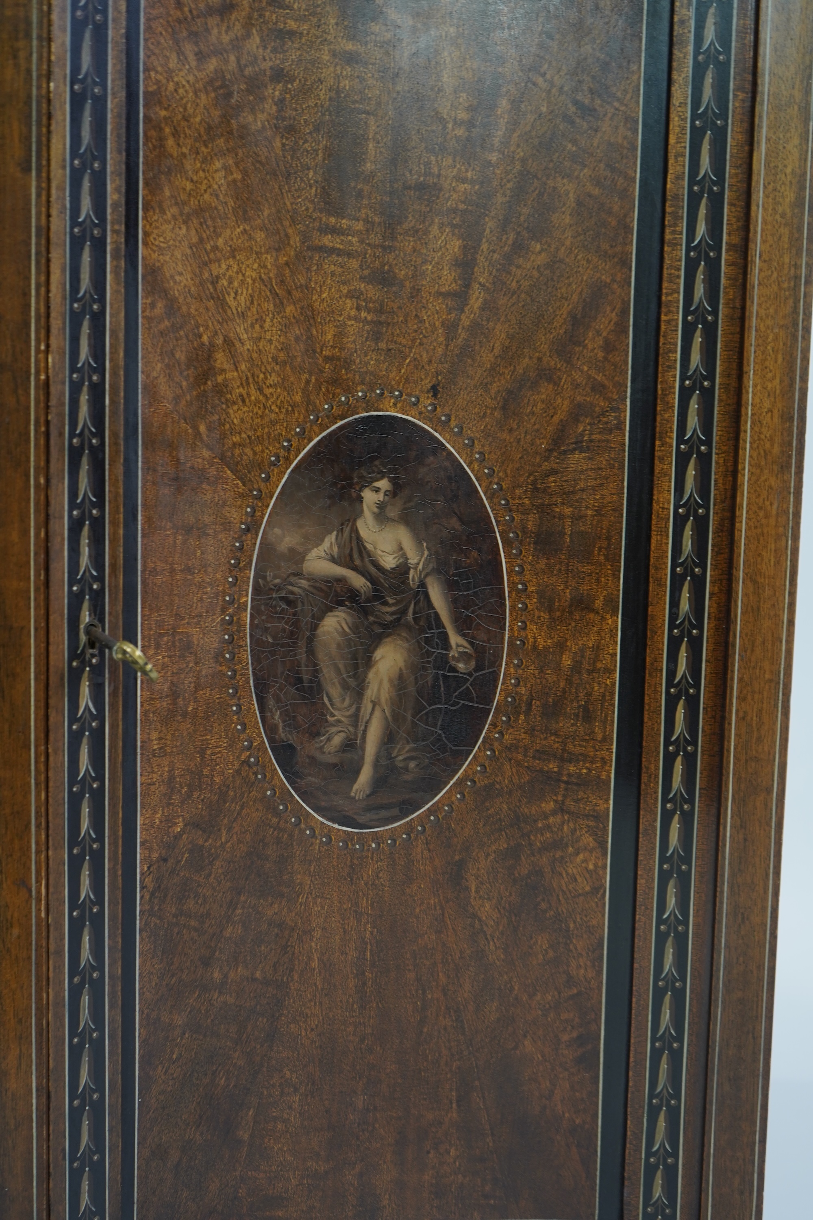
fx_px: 1592
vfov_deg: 41.9
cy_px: 610
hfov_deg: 28.6
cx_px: 406
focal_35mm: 47
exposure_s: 1/60
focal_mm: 47
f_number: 5
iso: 500
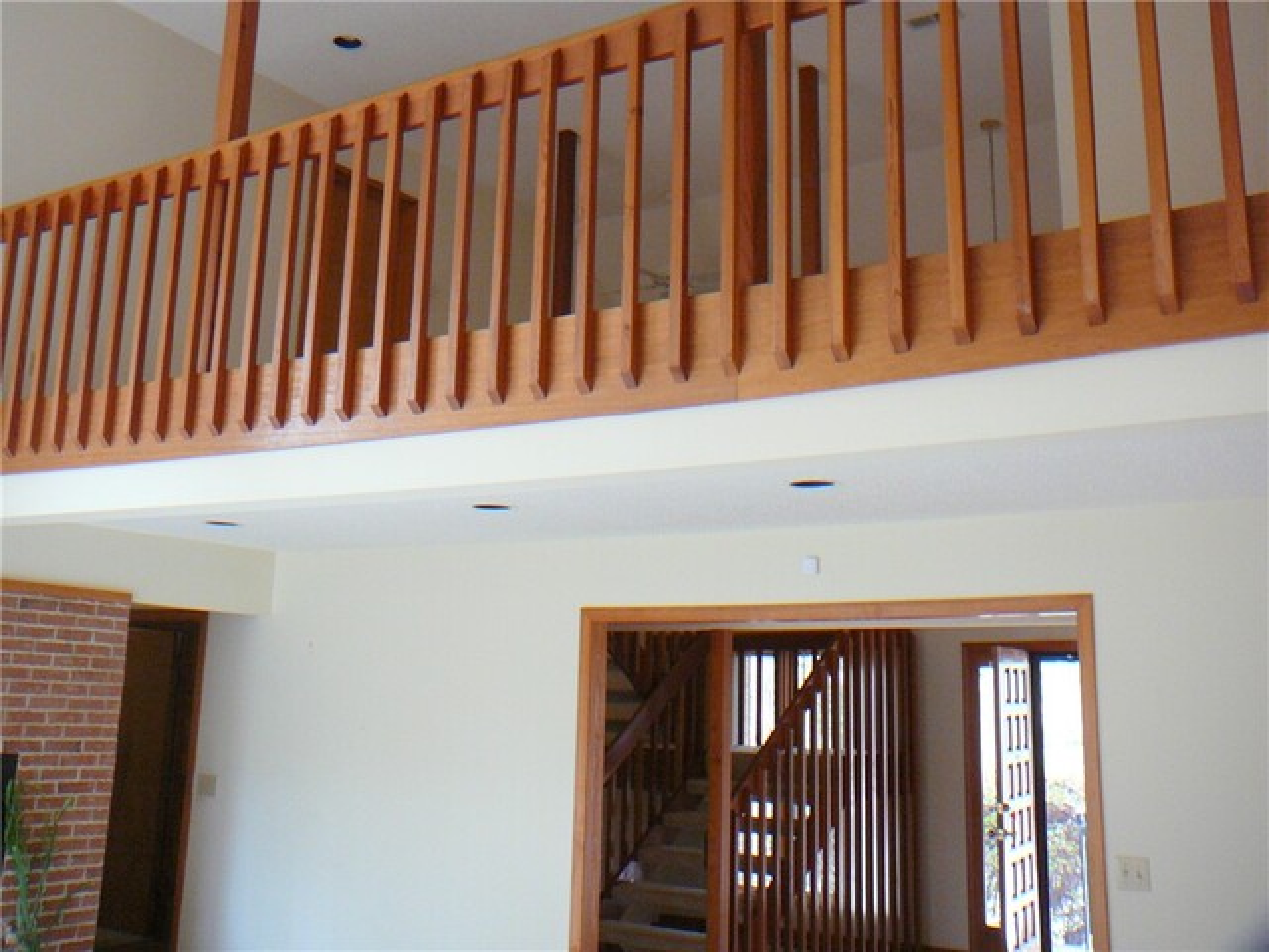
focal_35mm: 35
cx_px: 634
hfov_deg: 52.6
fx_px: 1283
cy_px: 476
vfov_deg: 40.7
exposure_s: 1/20
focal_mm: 5.2
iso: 200
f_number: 2.8
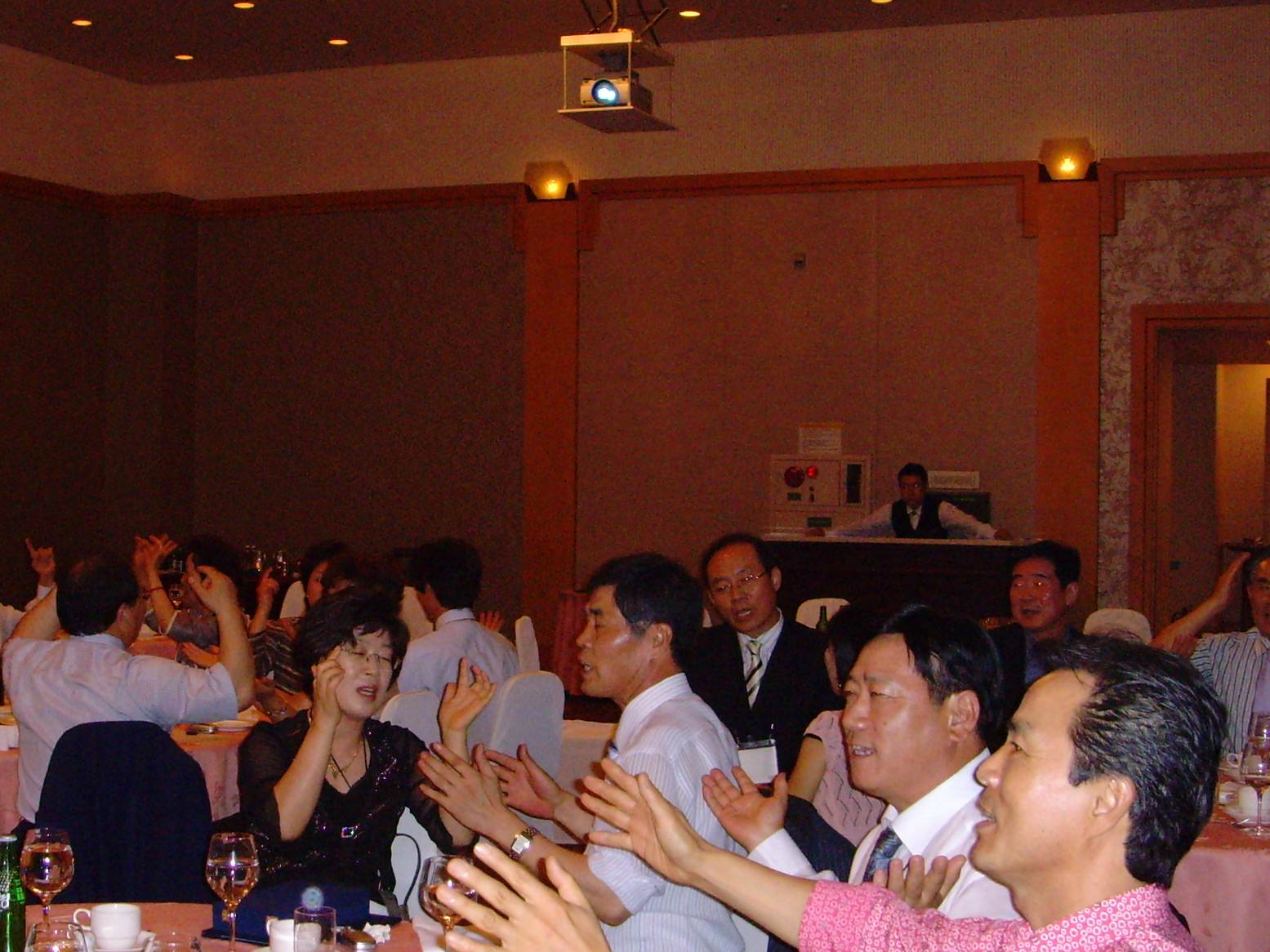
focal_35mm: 57
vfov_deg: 25.7
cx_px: 483
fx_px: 2091
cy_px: 469
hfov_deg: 33.6
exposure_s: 1/45
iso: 400
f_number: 3.5
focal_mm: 6.6
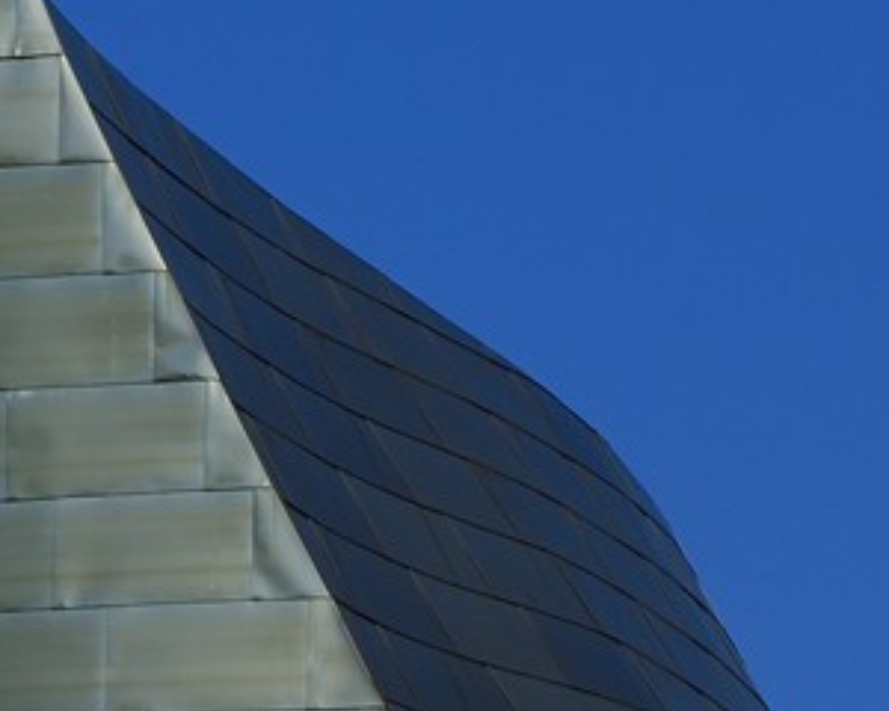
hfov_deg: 3.2
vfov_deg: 2.6
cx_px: 247
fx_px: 15787
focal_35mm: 600
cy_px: 1816
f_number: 13
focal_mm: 120
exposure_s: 1/250
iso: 200
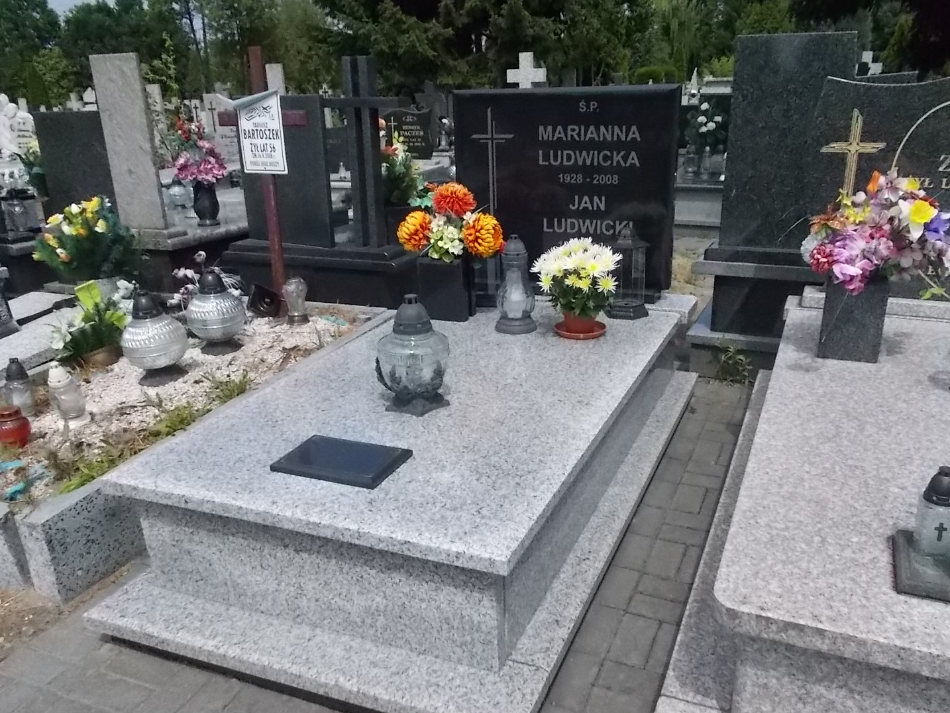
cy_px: 385
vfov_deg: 48.2
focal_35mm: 29
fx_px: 796
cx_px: 494
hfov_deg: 61.6
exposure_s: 1/1000
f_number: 8
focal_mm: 4.6
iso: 400
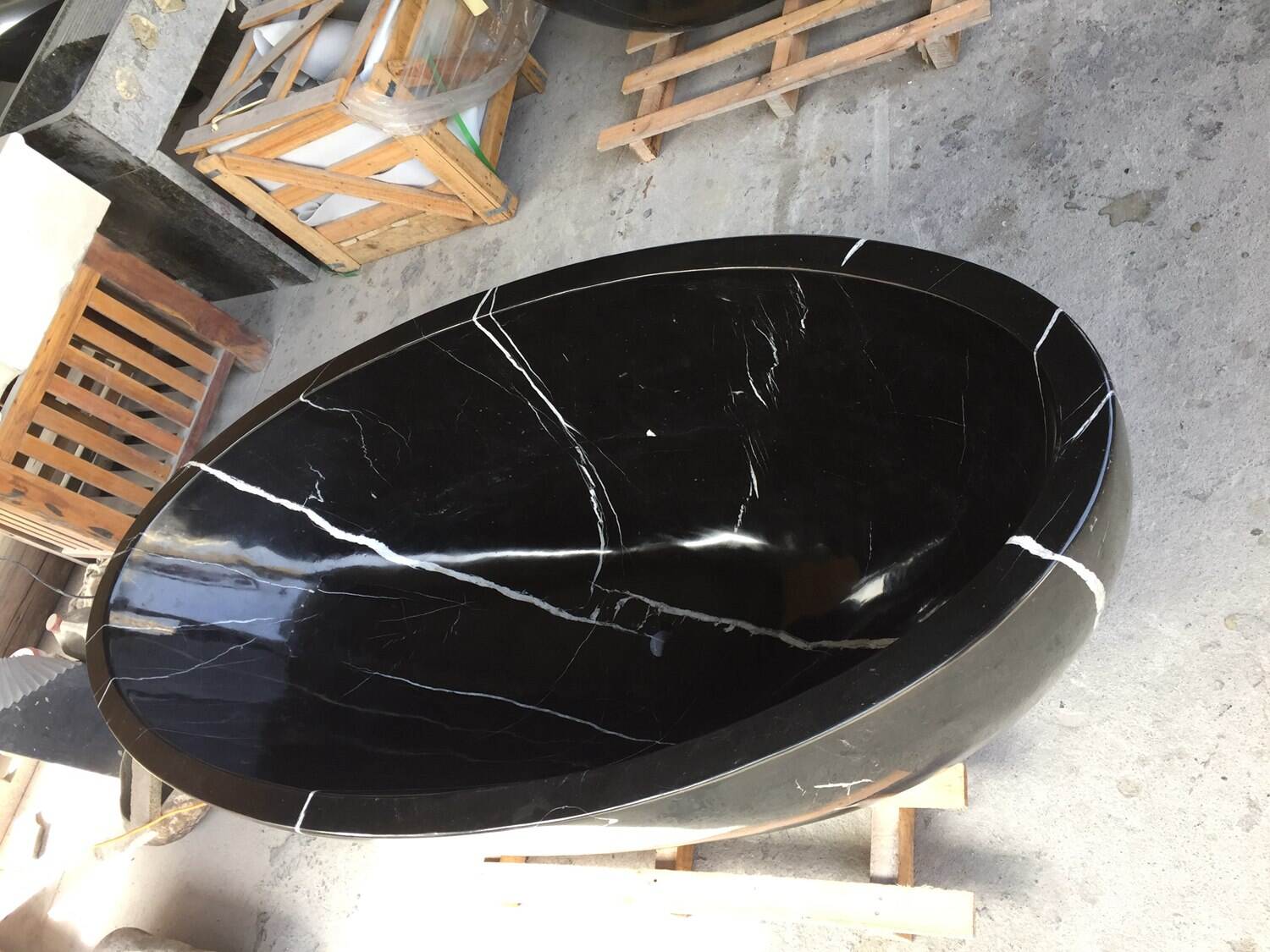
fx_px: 1064
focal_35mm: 29
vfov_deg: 48.2
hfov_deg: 61.7
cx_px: 635
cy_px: 476
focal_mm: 4.15
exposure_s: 1/100
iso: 50
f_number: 2.2
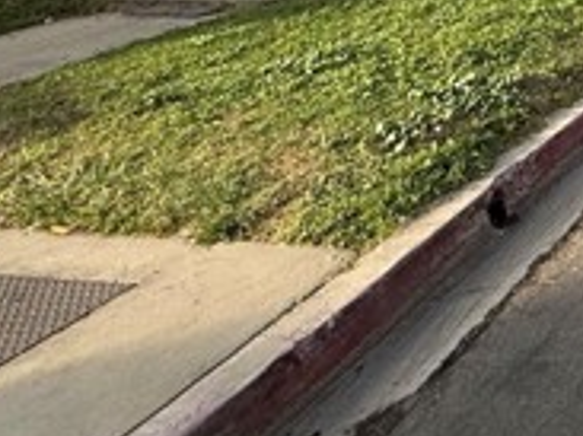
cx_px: 924
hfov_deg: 25.8
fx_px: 825
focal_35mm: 49
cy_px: -261
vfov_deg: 22.7
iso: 50
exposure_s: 1/726
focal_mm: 2.22
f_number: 2.2
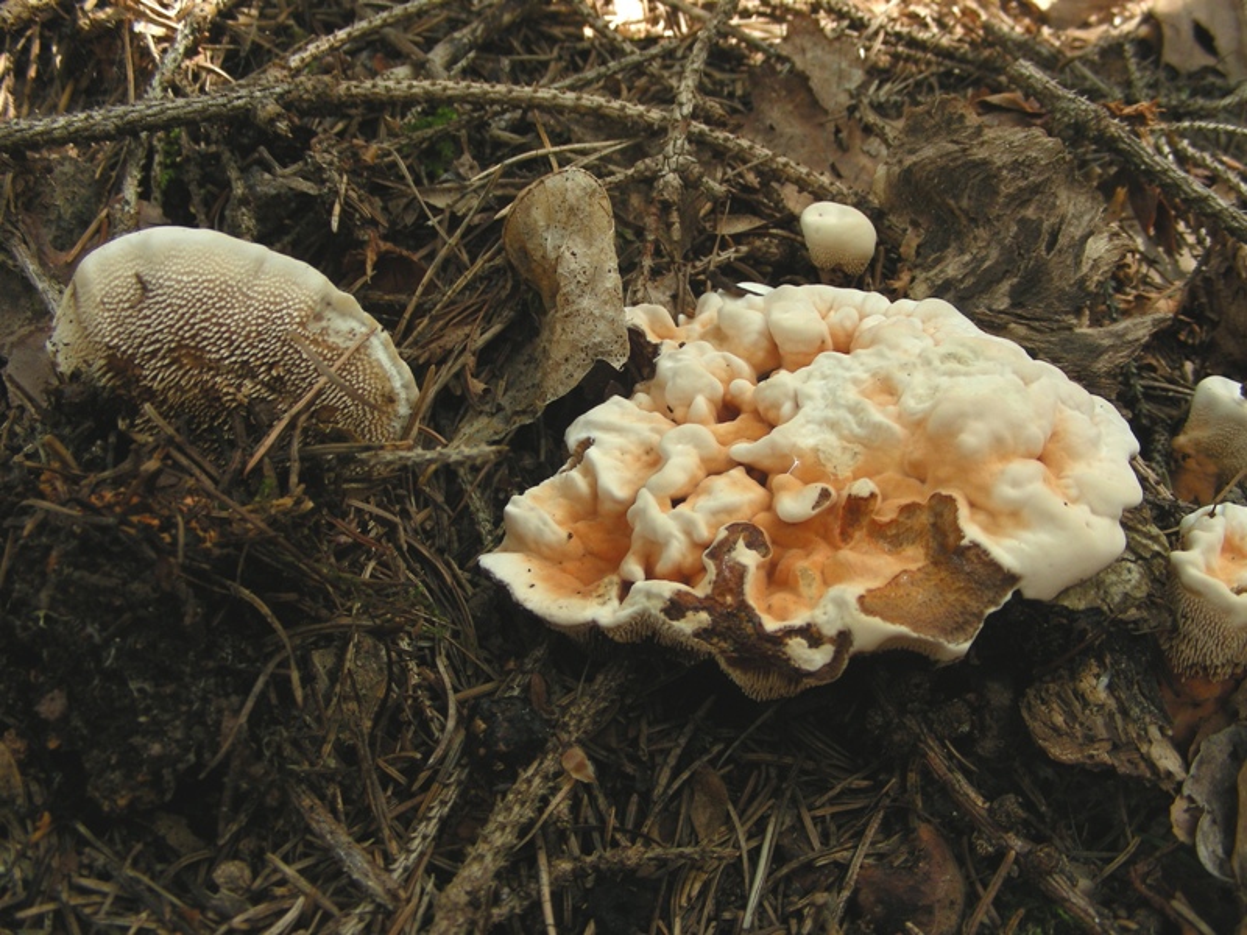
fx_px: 1369
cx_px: 624
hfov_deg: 49.0
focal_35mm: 38
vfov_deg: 37.7
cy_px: 468
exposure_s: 1/29.8
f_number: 3.5
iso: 84
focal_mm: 6.3
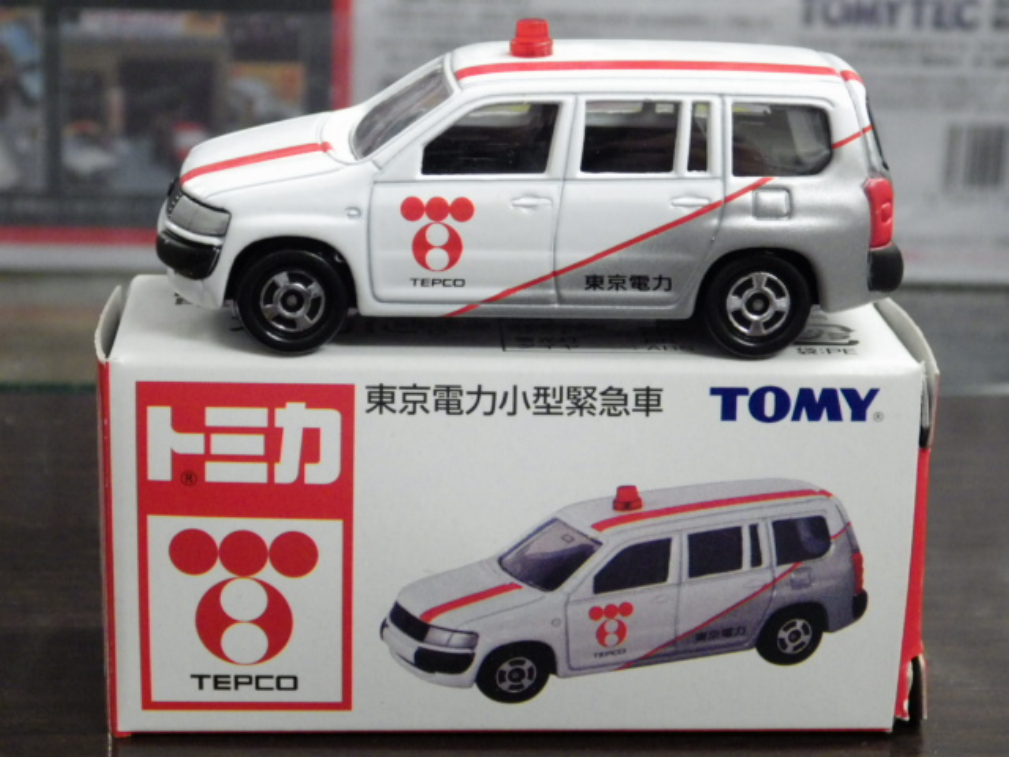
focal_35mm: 87
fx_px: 2536
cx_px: 504
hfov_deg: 22.5
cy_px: 378
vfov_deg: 17.0
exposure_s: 1/30
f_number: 4.4
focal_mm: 15.6
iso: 800
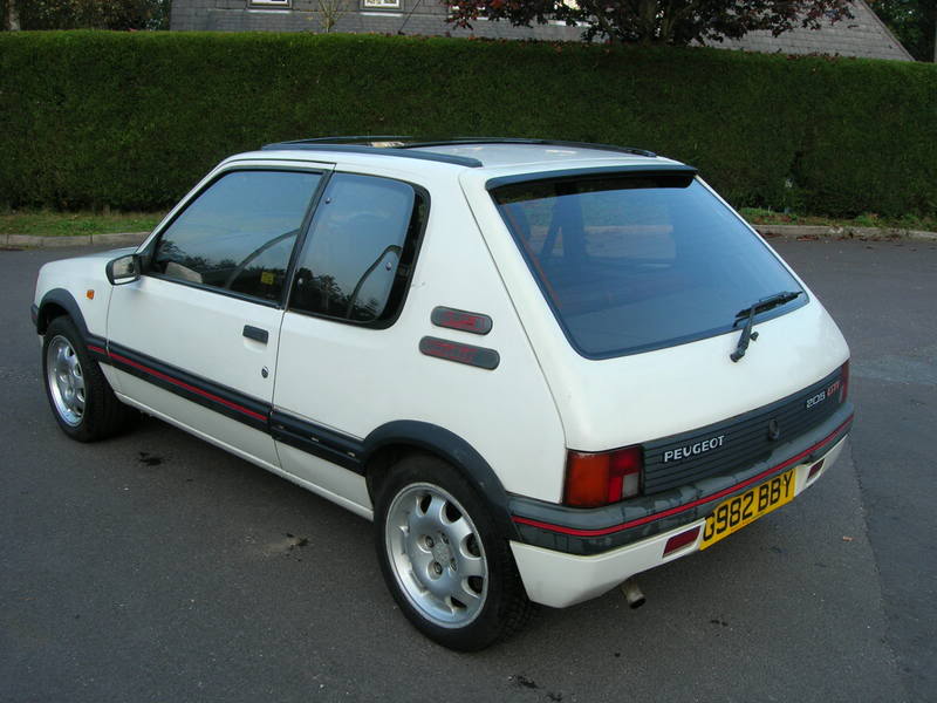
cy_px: 352
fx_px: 1029
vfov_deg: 37.7
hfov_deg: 49.0
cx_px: 468
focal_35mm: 38
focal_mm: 7.8
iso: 64
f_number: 4.8
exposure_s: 1/106
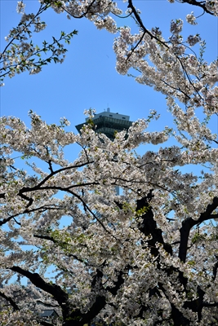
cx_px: 109
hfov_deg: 23.4
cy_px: 163
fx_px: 526
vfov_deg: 34.5
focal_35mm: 58
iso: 400
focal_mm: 58
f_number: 14
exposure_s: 1/800
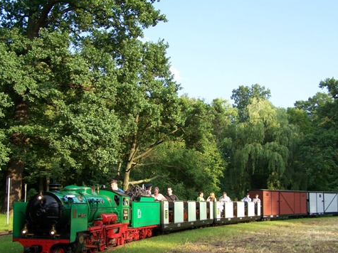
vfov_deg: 31.5
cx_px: 180
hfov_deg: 41.2
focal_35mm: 46
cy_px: 144
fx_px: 449
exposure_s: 1/250
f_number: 2.8
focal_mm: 6.3
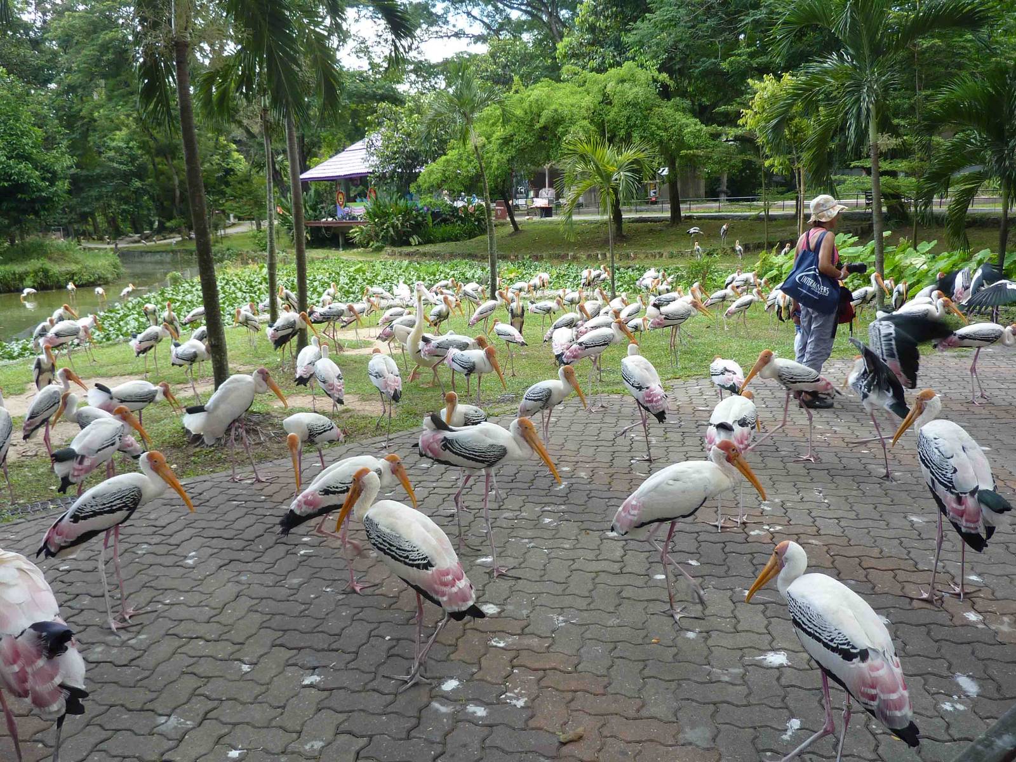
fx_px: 792
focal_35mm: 27
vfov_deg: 51.4
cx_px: 508
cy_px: 381
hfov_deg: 65.3
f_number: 3.3
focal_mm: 4.4
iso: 80
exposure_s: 1/100
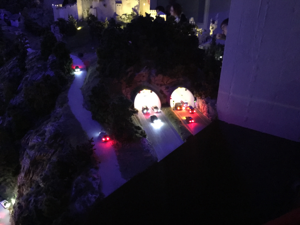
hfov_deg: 61.7
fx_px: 251
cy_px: 112
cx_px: 150
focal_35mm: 29
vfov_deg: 48.2
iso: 1250
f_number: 2.2
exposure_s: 1/4
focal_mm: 4.15
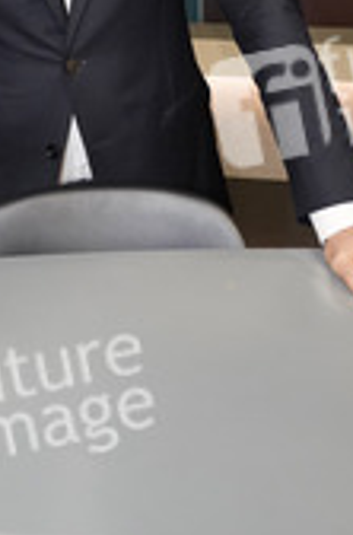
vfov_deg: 25.3
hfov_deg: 18.2
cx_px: 83
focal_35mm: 74
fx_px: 1095
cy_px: -67
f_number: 5.6
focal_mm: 31
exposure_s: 1/125
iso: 2000
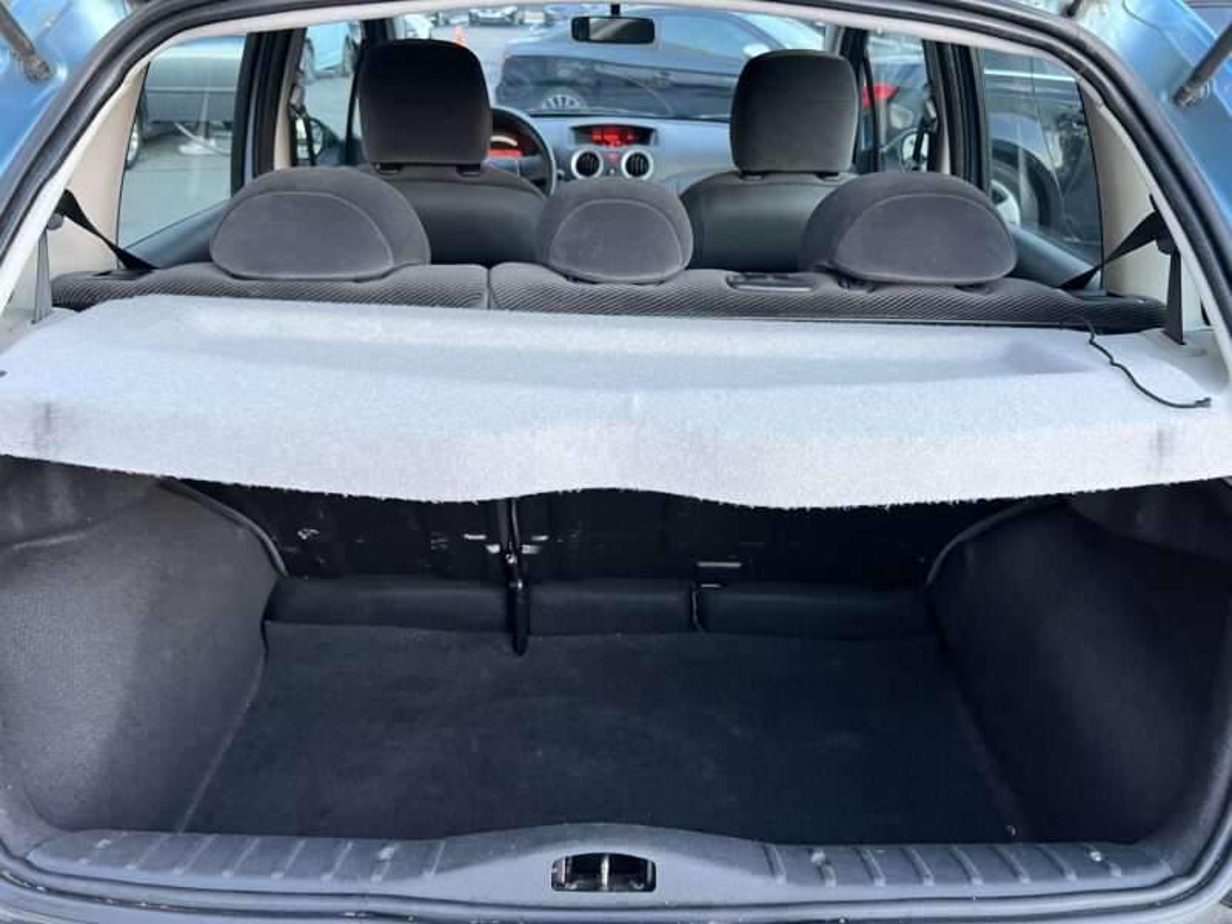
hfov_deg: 67.3
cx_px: 616
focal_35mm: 26
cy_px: 462
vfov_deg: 53.1
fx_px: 925
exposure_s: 1/60
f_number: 1.5
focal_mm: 5.7
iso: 160
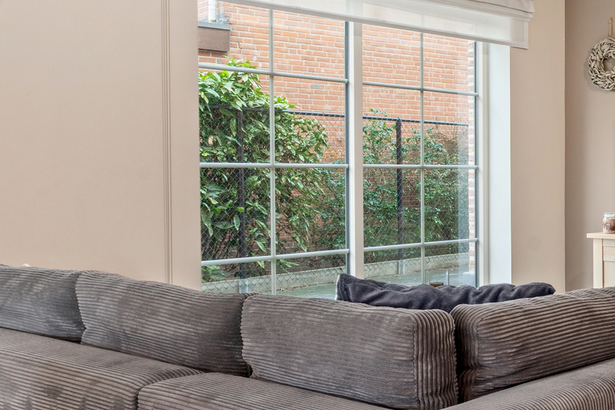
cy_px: 187
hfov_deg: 33.3
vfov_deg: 27.5
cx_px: 730
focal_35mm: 49
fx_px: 837
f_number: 11
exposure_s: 3.2
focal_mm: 16
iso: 250
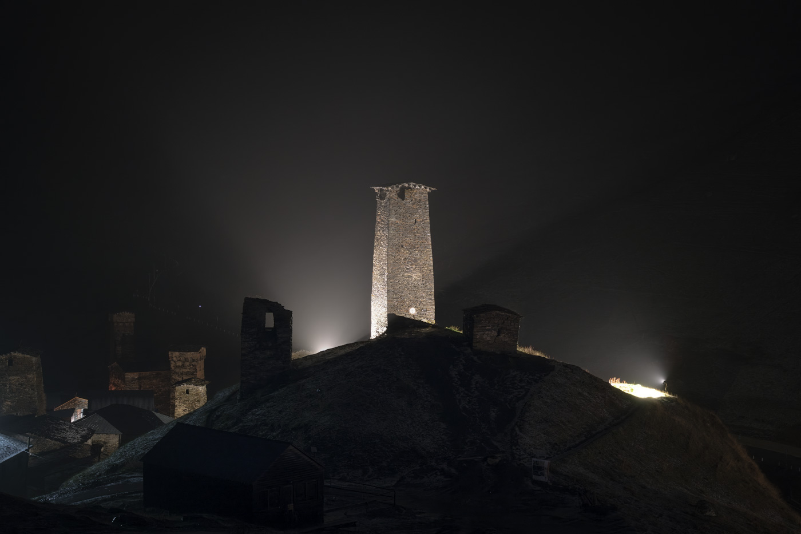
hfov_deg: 27.0
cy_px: 267
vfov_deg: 18.2
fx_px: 1668
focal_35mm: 75
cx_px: 400
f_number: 10
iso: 500
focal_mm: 50
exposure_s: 27
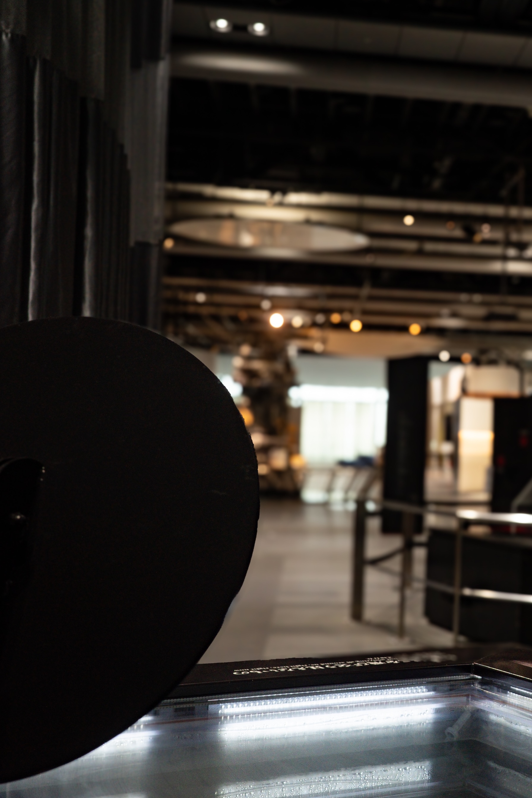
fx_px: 1352
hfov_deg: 21.0
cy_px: 405
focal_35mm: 61
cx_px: 604
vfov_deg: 32.9
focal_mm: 26
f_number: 5.6
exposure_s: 1/50
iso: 640
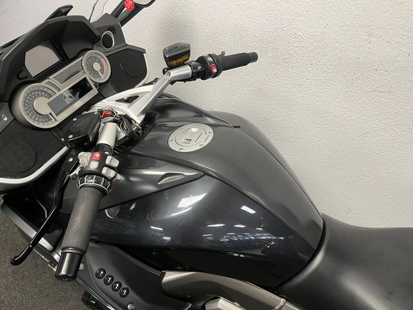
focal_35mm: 26
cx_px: 206
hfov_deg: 67.3
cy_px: 155
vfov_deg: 53.1
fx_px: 310
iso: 80
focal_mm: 5.1
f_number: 1.6
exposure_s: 1/50
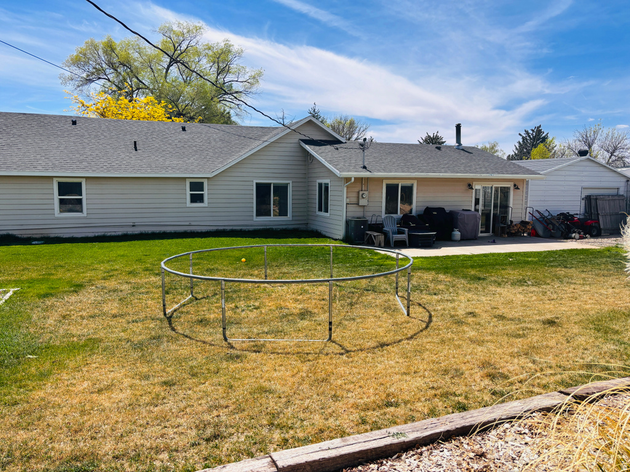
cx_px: 315
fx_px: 473
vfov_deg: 53.1
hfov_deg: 67.3
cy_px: 236
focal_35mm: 26
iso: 50
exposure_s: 1/3650
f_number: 1.6
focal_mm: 5.96
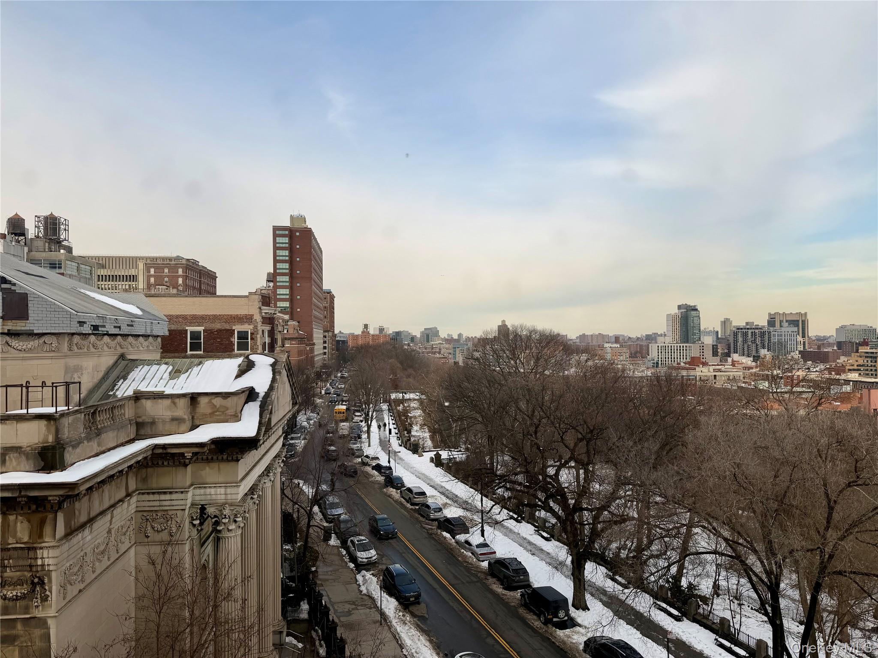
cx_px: 439
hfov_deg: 71.6
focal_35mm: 24
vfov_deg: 56.8
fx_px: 609
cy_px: 329
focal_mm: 6.76
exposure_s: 1/3425
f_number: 1.78
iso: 80
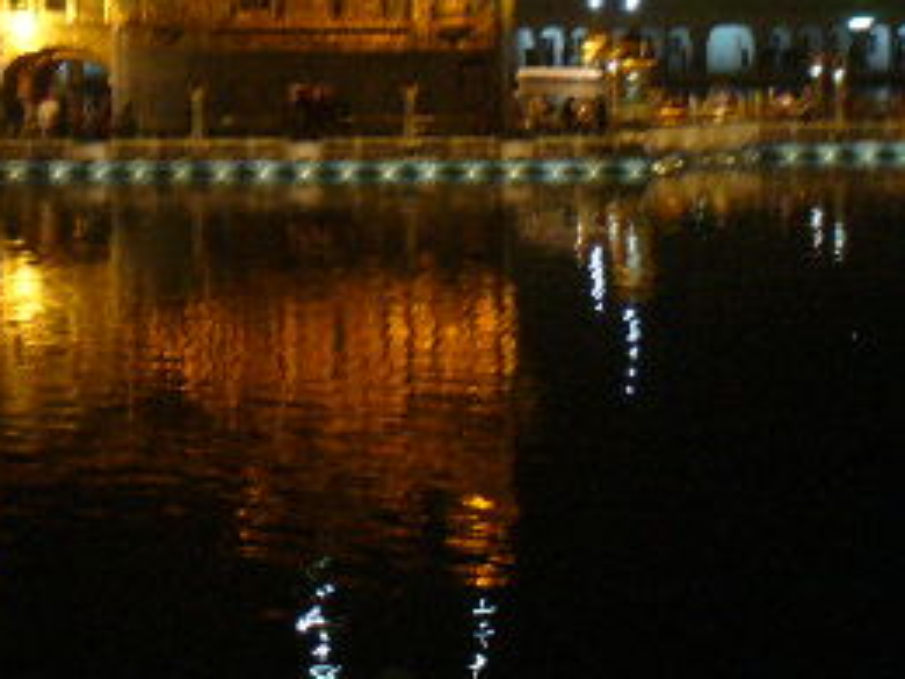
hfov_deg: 19.2
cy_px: -104
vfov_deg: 14.1
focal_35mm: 102
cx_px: 263
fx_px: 2667
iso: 200
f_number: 2.8
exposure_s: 1/8
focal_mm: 6.1
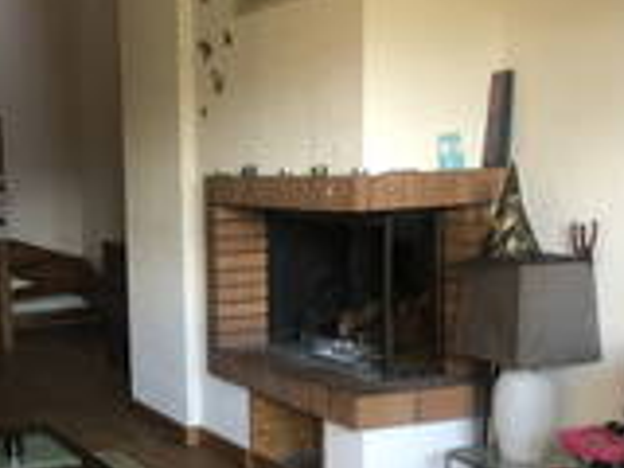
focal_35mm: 63
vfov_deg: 23.1
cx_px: 66
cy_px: 351
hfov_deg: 29.5
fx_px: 1136
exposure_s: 1/17
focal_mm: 3.99
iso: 80
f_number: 1.8
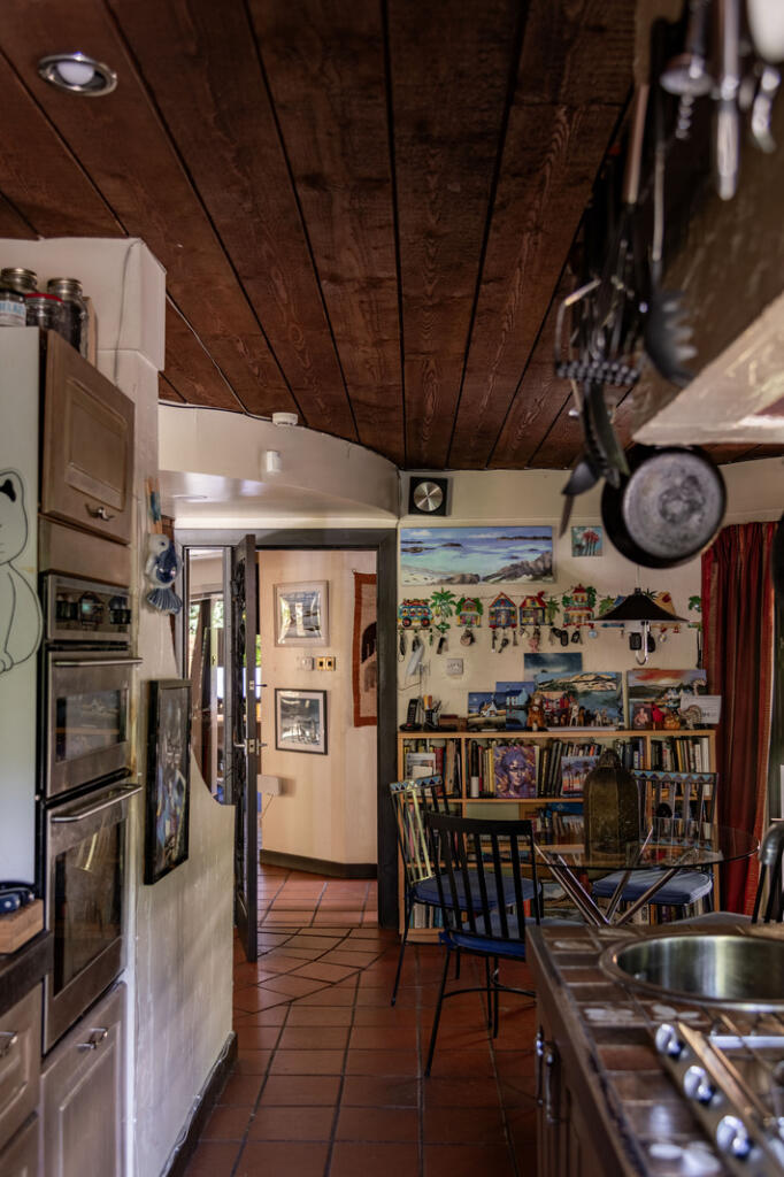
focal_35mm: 34
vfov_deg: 55.8
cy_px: 588
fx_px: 1111
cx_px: 392
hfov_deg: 38.9
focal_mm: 34
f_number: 4
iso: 200
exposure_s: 1/15
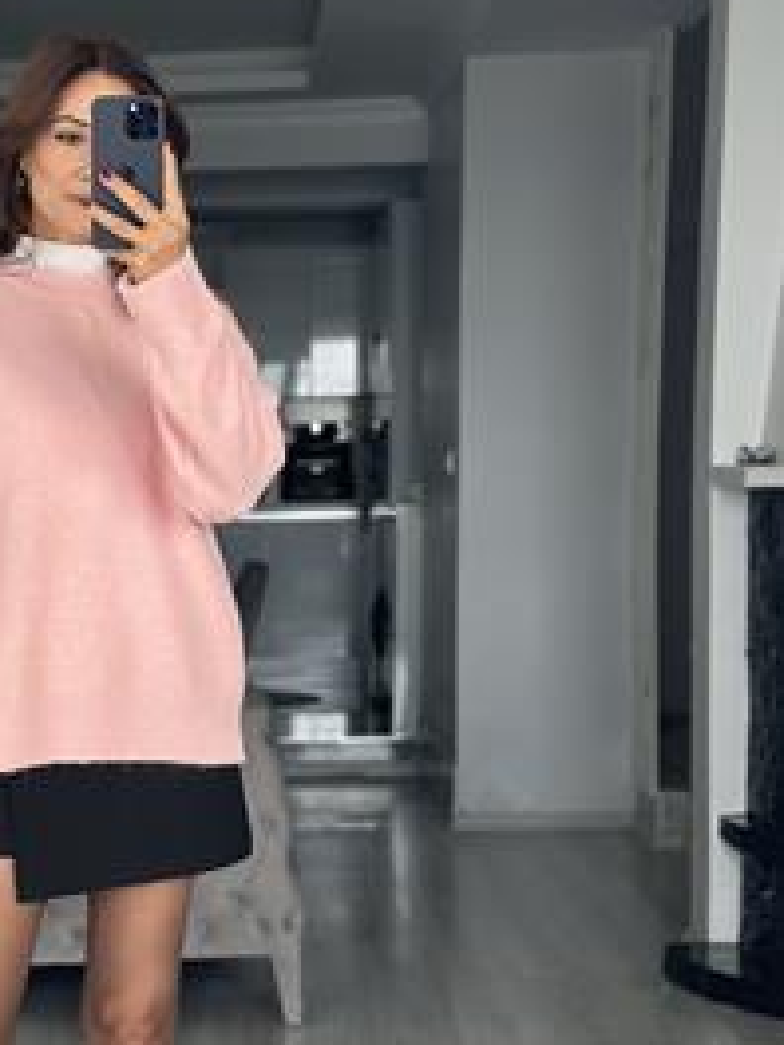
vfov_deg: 21.2
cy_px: 685
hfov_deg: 15.8
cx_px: 40
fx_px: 2778
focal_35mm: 92
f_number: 1.78
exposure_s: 1/201
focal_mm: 6.86
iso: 80
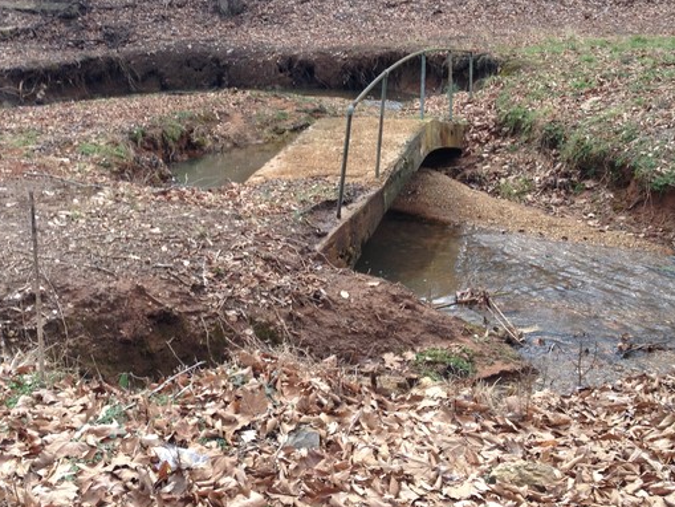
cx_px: 256
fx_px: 1073
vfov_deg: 26.5
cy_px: 178
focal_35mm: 55
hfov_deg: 34.8
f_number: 2.4
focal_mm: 4.28
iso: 50
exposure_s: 1/381
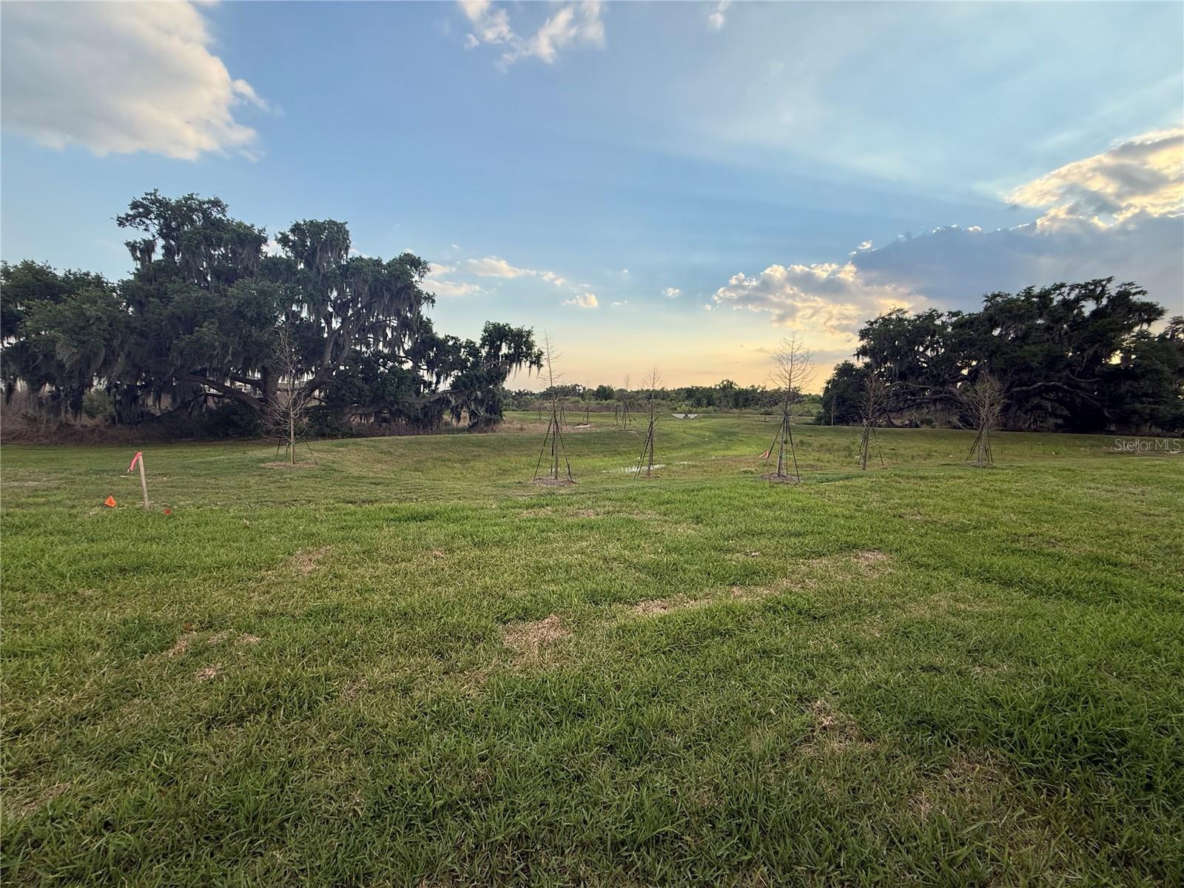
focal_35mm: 14
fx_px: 479
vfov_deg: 85.7
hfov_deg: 102.1
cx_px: 592
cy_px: 444
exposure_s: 1/638
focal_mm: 2.22
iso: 50
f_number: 2.2
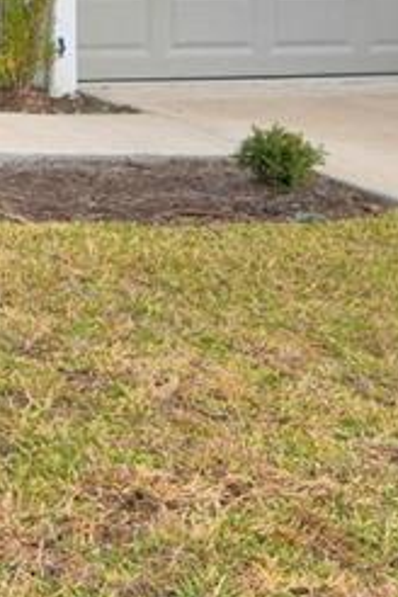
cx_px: -238
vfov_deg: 15.6
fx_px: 2023
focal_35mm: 122
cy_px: -272
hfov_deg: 10.7
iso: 100
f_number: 5.3
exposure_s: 1/640
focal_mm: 17
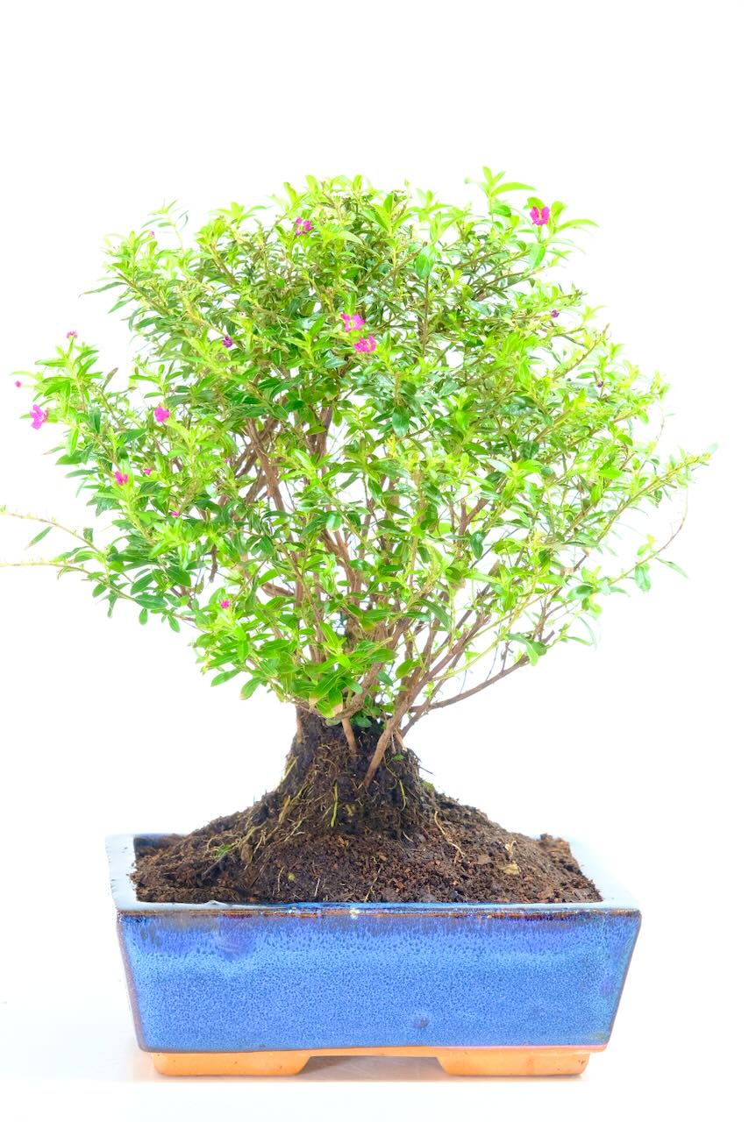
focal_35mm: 98
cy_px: 561
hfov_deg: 14.0
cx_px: 374
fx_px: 3057
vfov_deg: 20.8
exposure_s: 1/30
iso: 2500
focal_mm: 65.2
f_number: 9
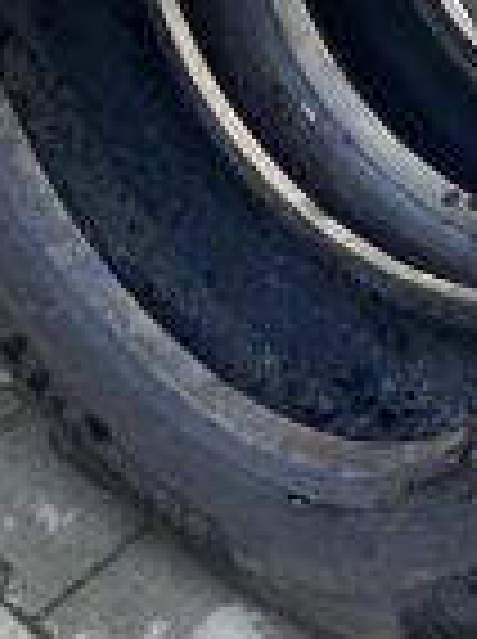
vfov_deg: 23.5
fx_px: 1456
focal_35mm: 79
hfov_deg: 18.4
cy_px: -29
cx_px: 387
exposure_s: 1/122
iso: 40
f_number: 1.8
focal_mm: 4.25
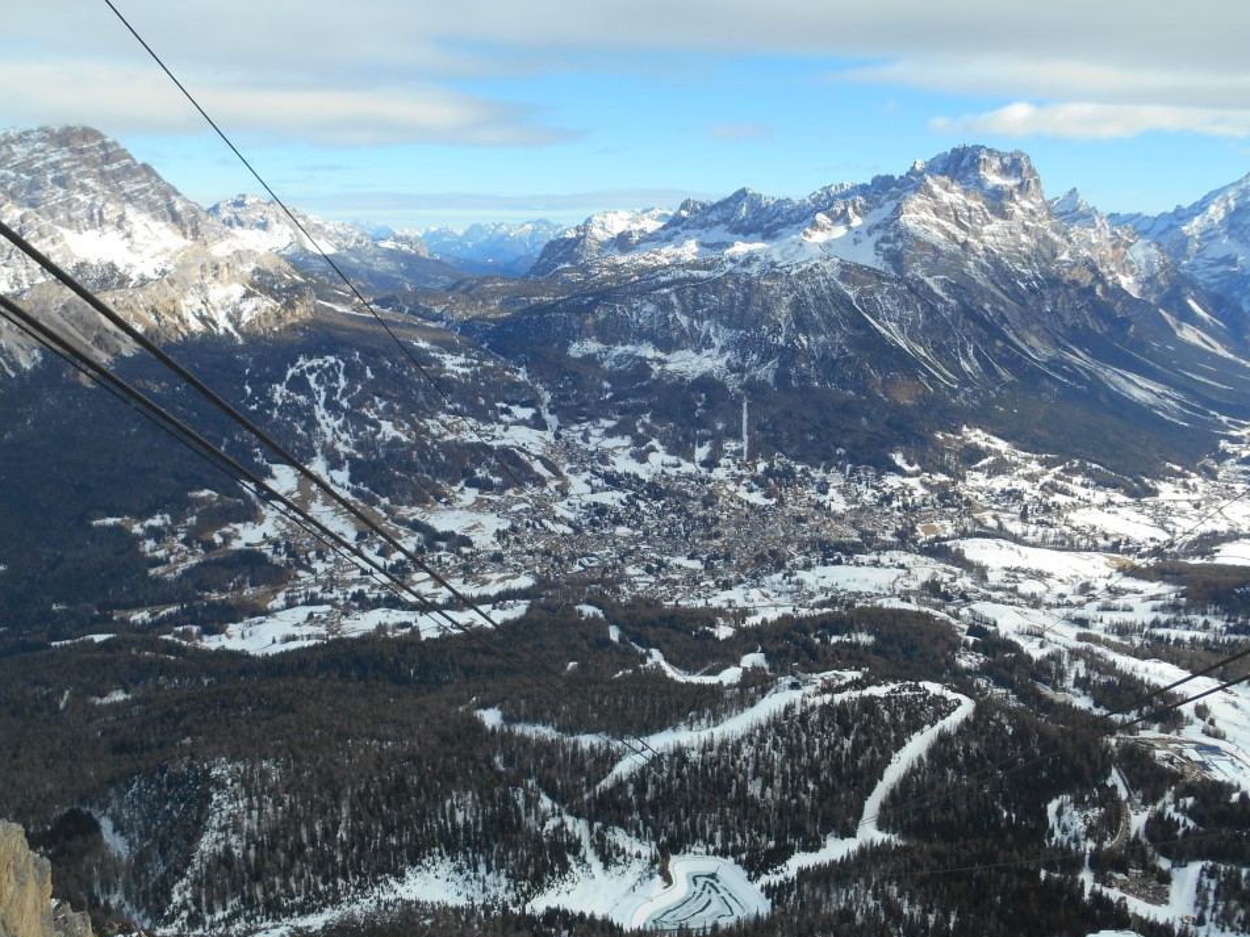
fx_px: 1011
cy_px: 452
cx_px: 651
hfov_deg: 63.4
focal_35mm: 28
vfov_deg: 49.7
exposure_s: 1/800
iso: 80
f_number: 3.4
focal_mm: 4.7
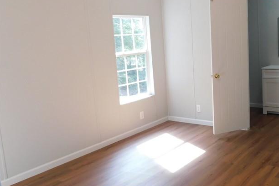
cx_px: 232
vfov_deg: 33.3
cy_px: 76
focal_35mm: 40
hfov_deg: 45.4
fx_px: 310
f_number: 3
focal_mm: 4
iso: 125
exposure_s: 1/40
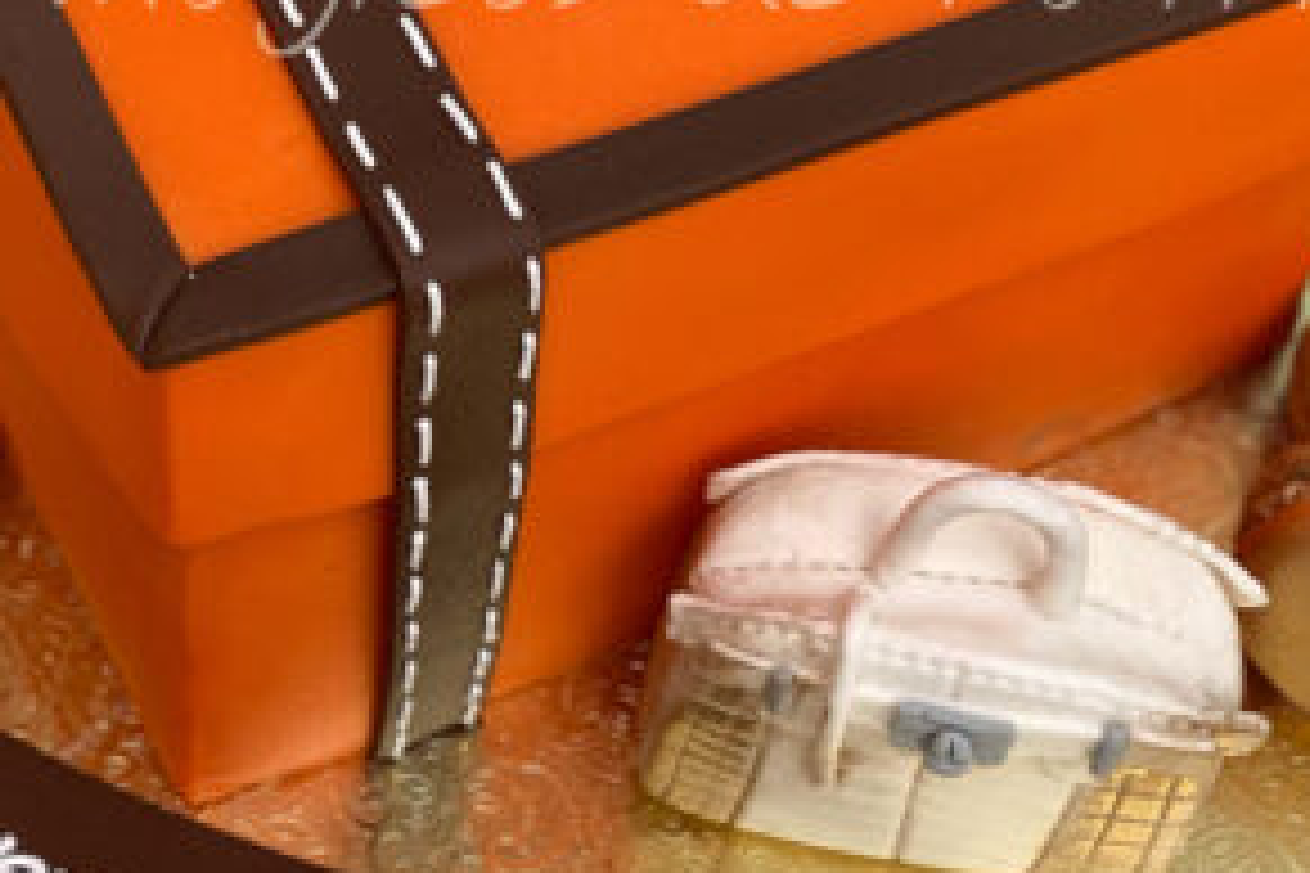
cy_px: 81
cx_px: 491
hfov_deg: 16.9
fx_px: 4403
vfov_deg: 11.3
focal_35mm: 121
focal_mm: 6
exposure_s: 1/122
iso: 40
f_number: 2
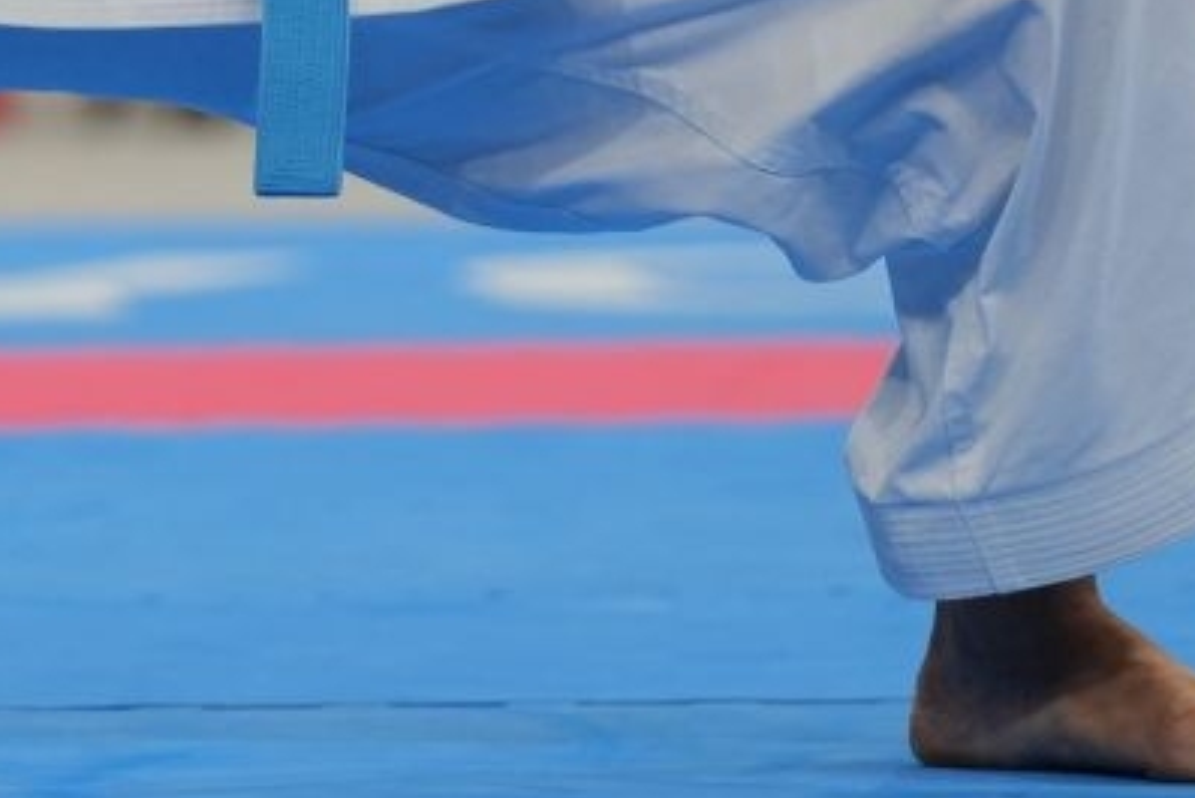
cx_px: -292
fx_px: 26199
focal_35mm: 789
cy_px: -708
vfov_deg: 1.7
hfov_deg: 2.6
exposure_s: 1/1000
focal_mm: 174
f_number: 2.8
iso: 500
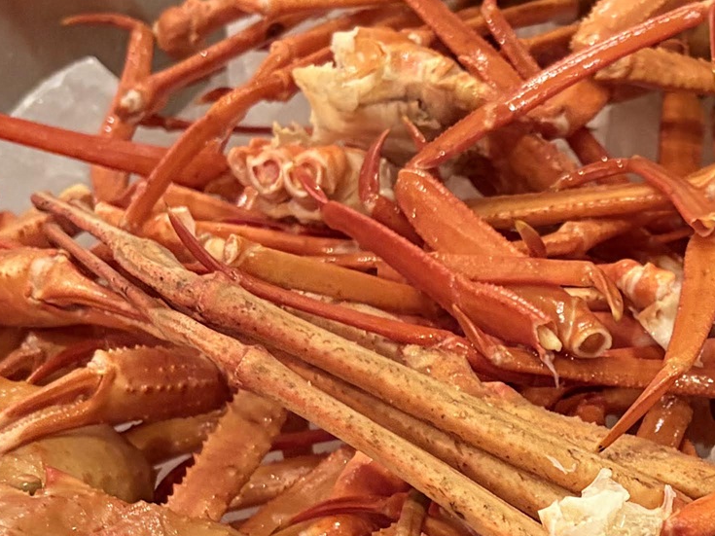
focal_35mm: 101
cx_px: 738
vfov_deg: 14.6
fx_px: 2086
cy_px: 434
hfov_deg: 18.9
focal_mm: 5.96
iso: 400
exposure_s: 1/50
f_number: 1.6
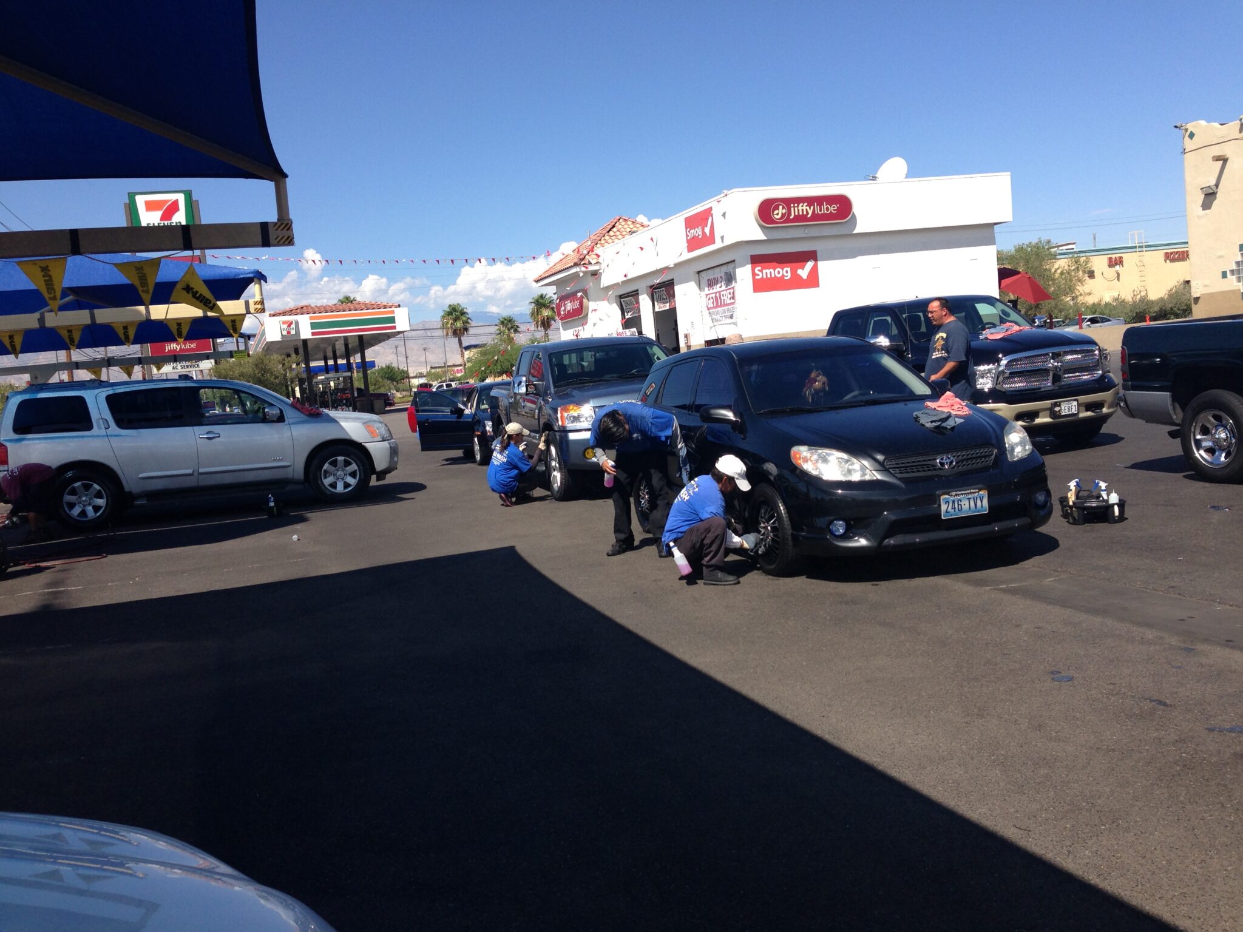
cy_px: 466
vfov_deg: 42.9
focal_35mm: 33
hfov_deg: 55.4
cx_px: 622
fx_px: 1185
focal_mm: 4.13
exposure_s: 1/1261
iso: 50
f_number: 2.4
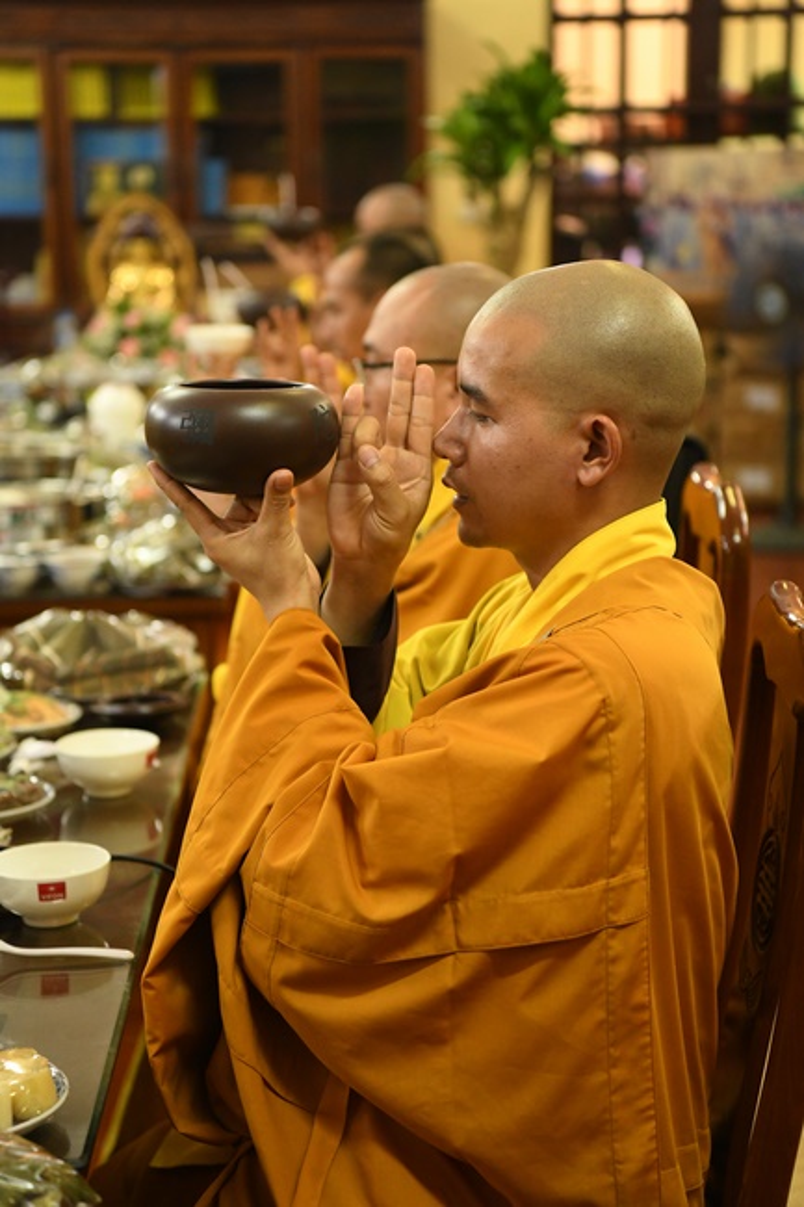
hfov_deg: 19.4
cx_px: 402
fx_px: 2346
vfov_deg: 28.9
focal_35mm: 70
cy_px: 604
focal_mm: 70
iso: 4000
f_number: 3.5
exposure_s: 1/125
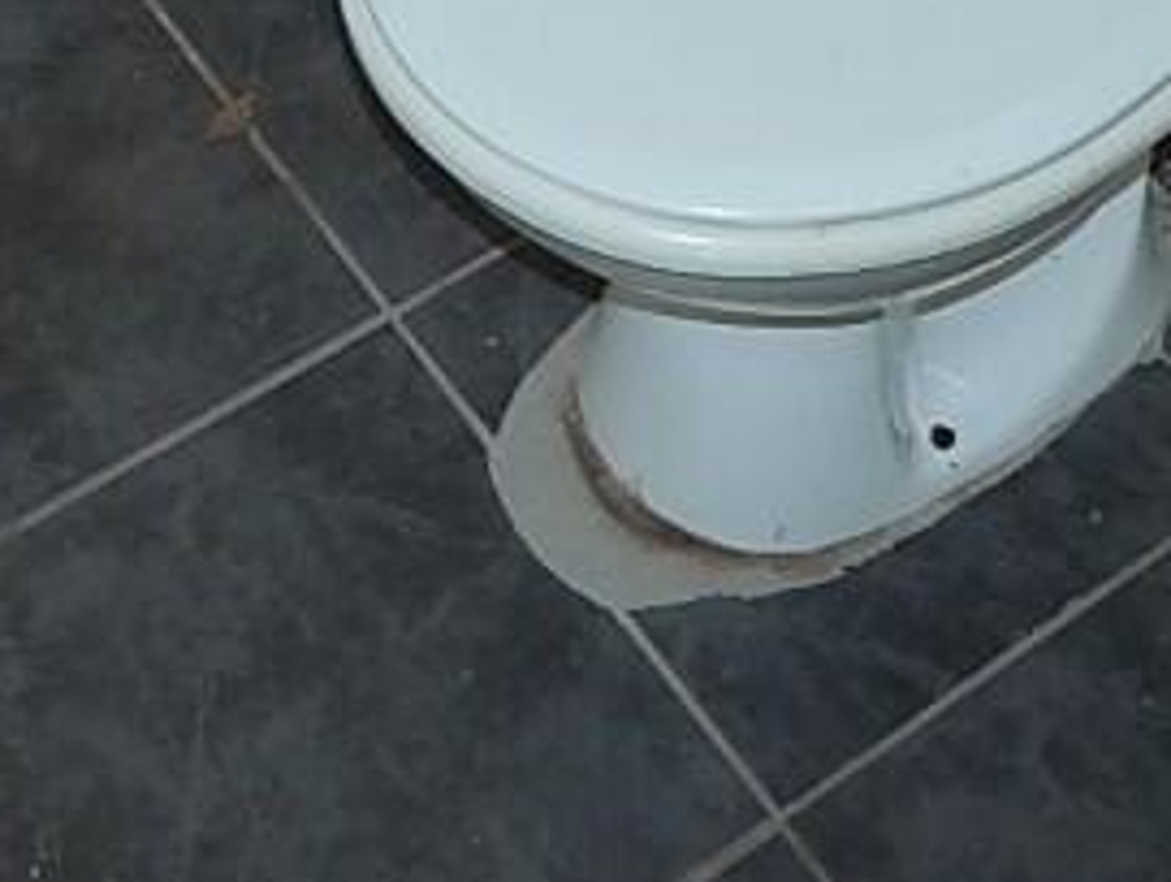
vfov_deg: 15.8
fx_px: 2811
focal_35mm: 83
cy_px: -575
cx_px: 238
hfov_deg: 23.2
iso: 125
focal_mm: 4
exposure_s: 1/30
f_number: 3
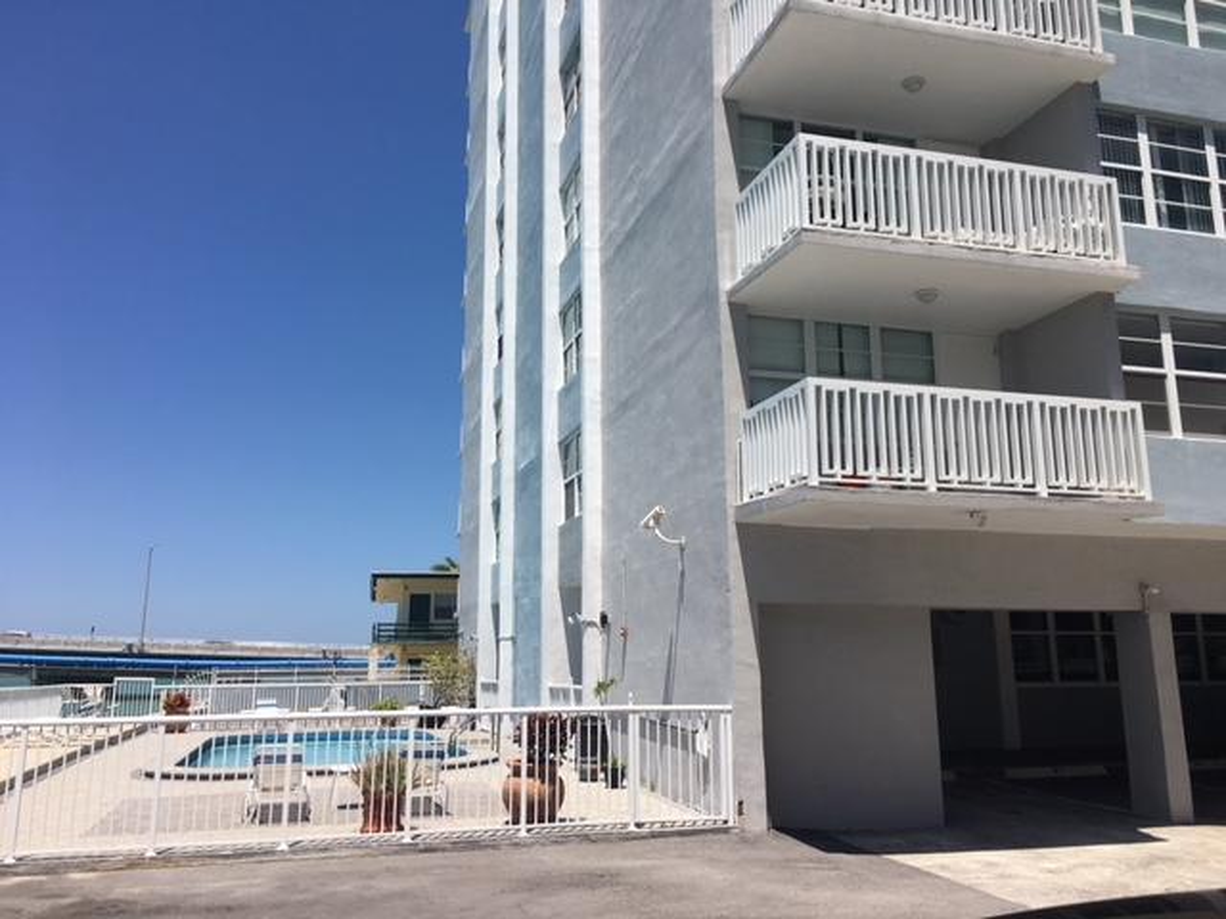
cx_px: 613
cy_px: 460
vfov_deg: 48.2
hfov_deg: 61.7
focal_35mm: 29
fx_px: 1027
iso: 25
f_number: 2.2
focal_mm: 4.15
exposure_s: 1/2747
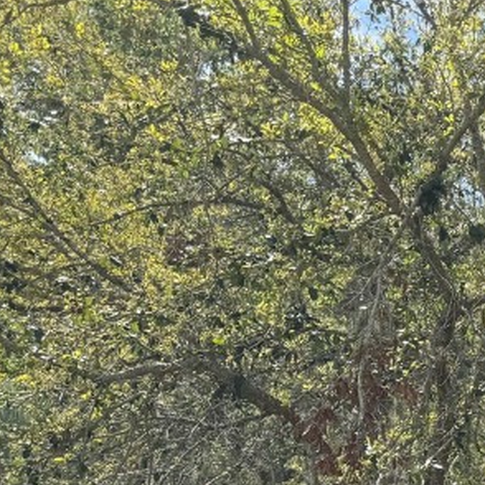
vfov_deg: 21.5
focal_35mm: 74
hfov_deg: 20.2
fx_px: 1173
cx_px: 721
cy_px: 600
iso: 80
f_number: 1.78
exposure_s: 1/1560
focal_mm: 6.76
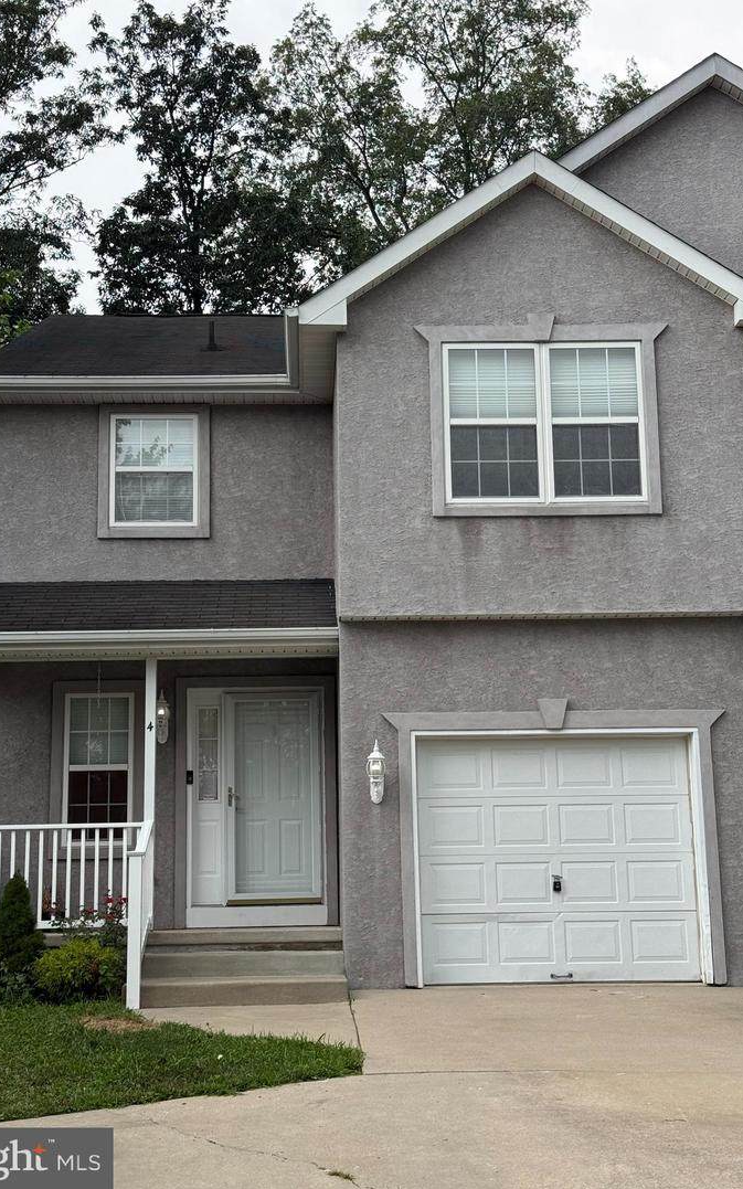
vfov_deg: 39.6
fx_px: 1653
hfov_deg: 25.3
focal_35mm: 51
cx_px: 367
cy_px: 595
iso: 80
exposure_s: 1/373
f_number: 1.78
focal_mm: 6.76
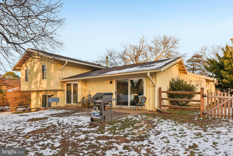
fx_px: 136
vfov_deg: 59.5
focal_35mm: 21
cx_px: 116
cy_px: 78
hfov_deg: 81.2
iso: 400
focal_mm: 21
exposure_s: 1/200
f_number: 8
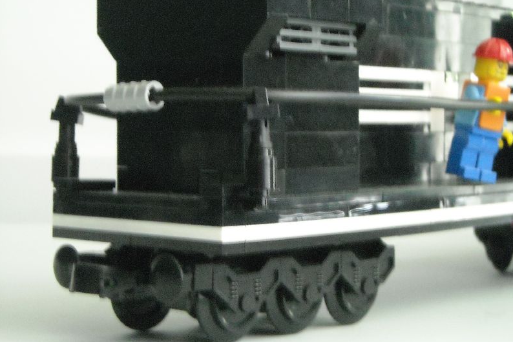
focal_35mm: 88
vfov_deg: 15.5
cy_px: 151
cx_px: 255
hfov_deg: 23.1
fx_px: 1254
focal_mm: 13.73
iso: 800
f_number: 4.1
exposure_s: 1/3
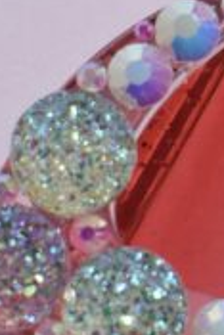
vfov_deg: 7.0
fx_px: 2701
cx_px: 519
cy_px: -100
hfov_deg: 4.6
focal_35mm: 290
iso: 160
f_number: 5.6
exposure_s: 1/2000
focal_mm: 35
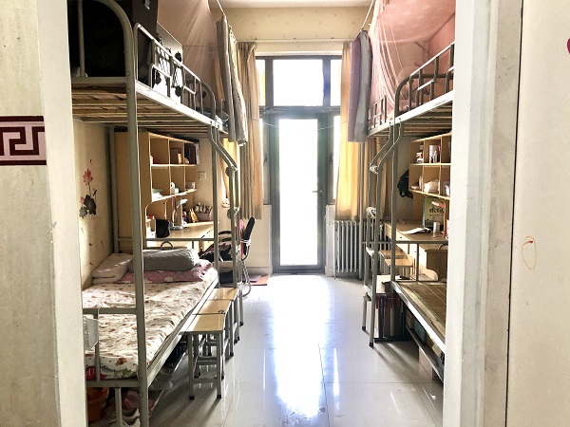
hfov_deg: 63.4
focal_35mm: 28
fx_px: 461
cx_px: 285
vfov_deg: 49.7
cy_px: 214
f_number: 1.8
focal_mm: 4
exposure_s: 1/15
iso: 40
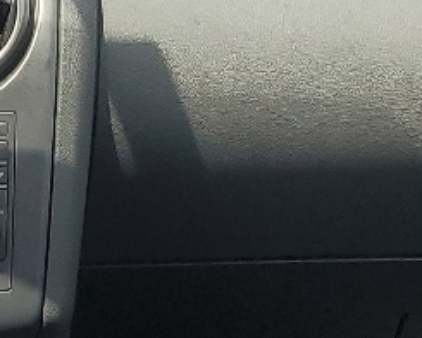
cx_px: -138
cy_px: 695
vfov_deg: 8.8
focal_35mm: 166
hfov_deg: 11.3
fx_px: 2073
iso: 50
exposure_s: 1/417
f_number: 1.5
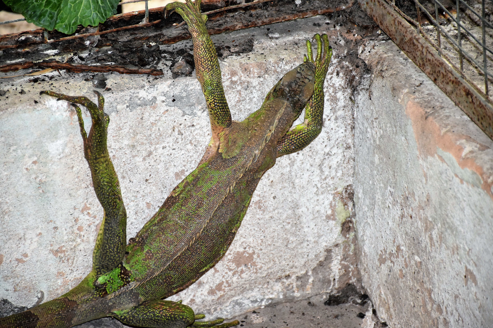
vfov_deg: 6.5
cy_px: 164
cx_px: 246
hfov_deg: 9.8
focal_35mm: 210
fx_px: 2876
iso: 1600
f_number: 5.6
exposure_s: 1/200
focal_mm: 140
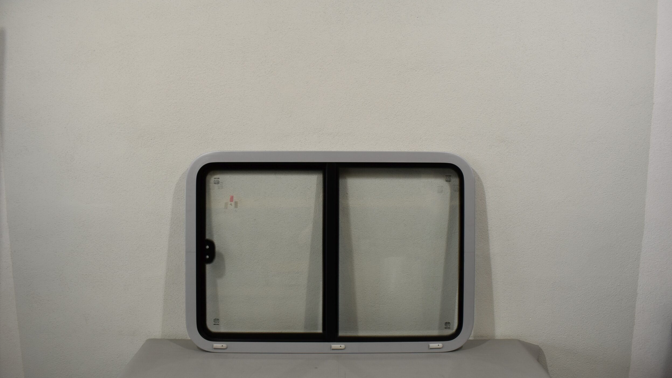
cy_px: 206
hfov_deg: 66.1
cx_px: 332
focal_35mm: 29
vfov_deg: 40.1
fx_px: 517
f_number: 5.6
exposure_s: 1/125
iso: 280
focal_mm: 18
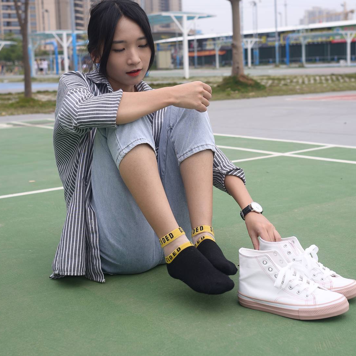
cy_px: 133
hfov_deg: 32.2
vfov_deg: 32.0
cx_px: 192
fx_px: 617
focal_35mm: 53
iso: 100
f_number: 5.6
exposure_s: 1/500
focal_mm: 35
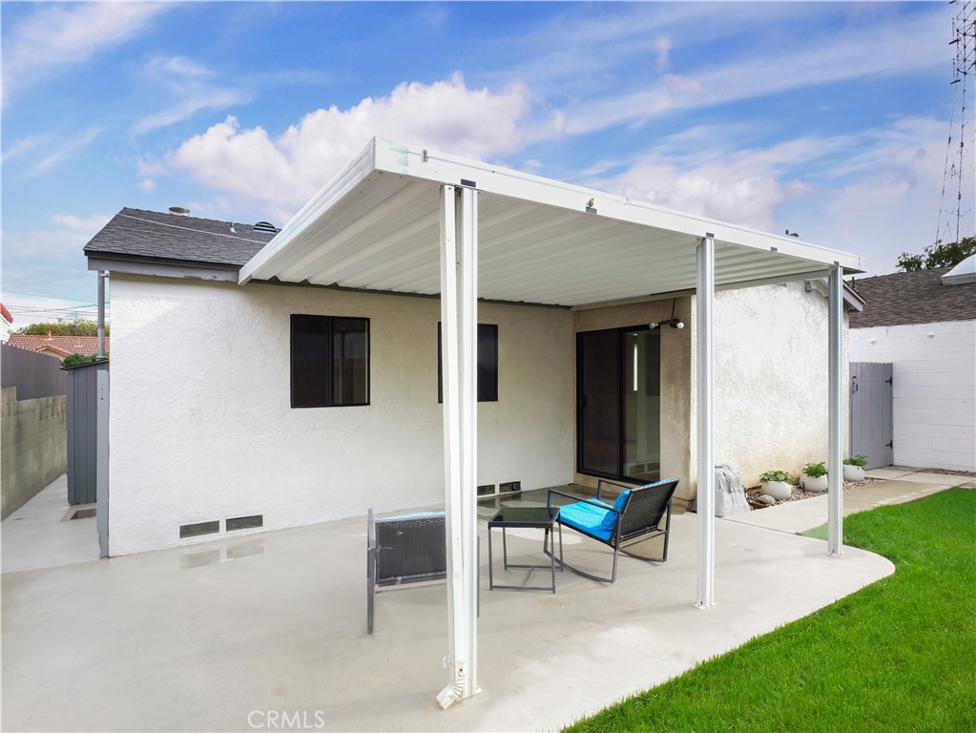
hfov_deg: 87.7
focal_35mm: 18
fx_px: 508
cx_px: 488
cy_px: 366
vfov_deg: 71.6
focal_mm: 9
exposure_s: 1/40
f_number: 11
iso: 200
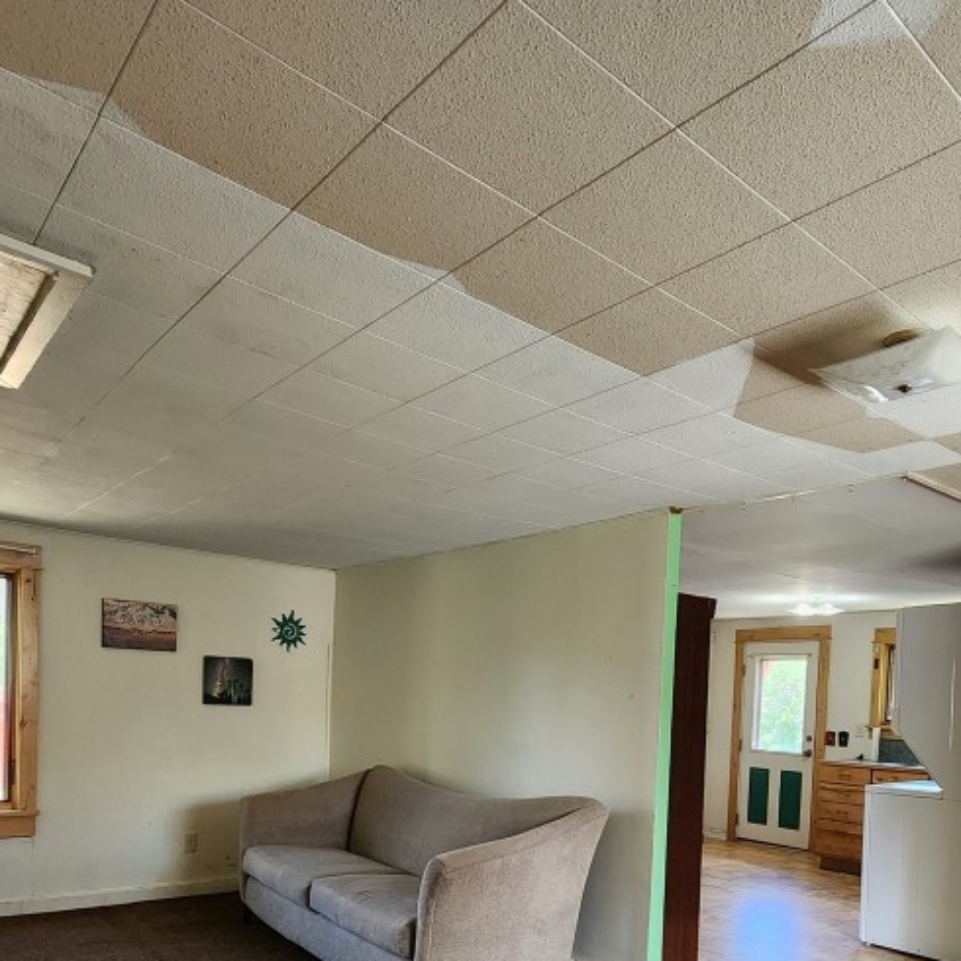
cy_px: 751
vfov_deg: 60.5
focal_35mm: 24
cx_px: 537
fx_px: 754
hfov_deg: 64.8
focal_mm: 2.2
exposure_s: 1/60
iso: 250
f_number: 2.2
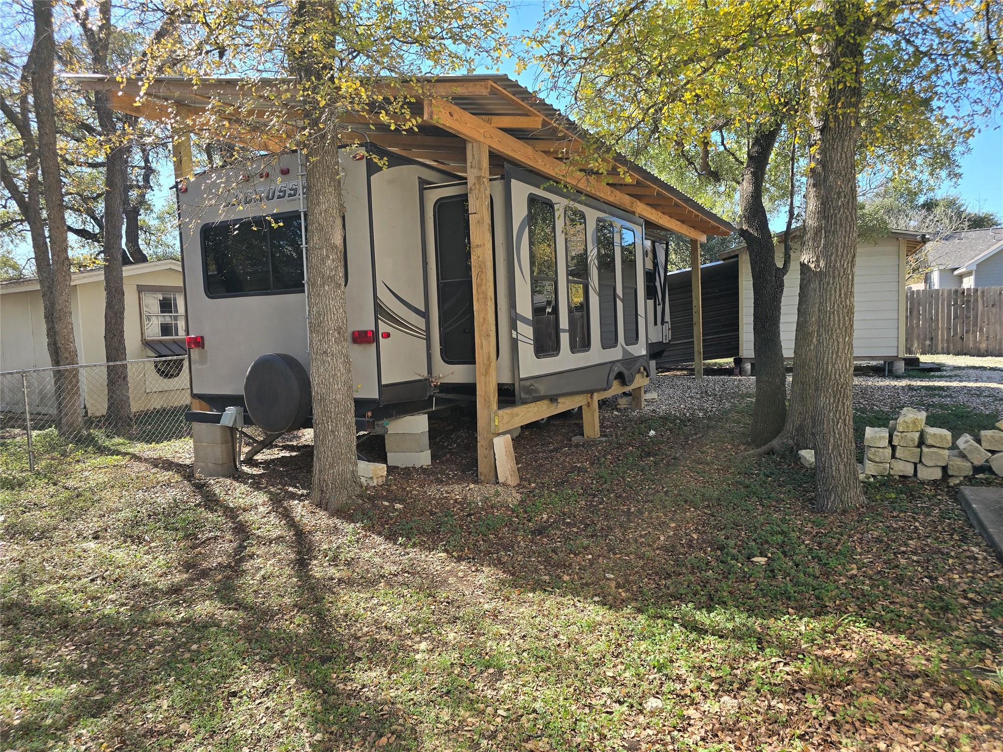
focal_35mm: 23
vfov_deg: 58.9
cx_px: 502
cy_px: 376
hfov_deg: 73.9
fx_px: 666
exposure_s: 1/207
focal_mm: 6.3
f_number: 1.7
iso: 12
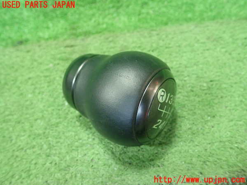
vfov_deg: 46.8
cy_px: 92
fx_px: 214
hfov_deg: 60.0
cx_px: 124
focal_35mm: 30
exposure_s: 1/125
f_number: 2.3
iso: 640
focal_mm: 5.5
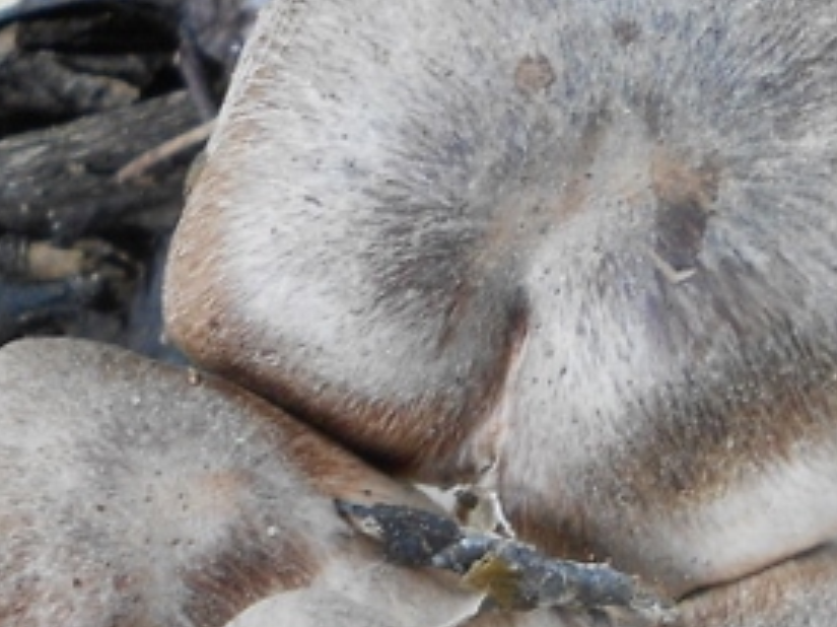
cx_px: 490
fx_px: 1716
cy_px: 653
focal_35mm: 71
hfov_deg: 27.4
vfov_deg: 20.0
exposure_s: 1/30
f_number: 3.2
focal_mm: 4.6
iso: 100
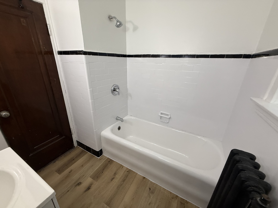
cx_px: 139
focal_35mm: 14
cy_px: 104
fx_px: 112
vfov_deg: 85.7
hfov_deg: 102.1
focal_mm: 2.22
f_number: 2.2
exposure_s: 1/60
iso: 200
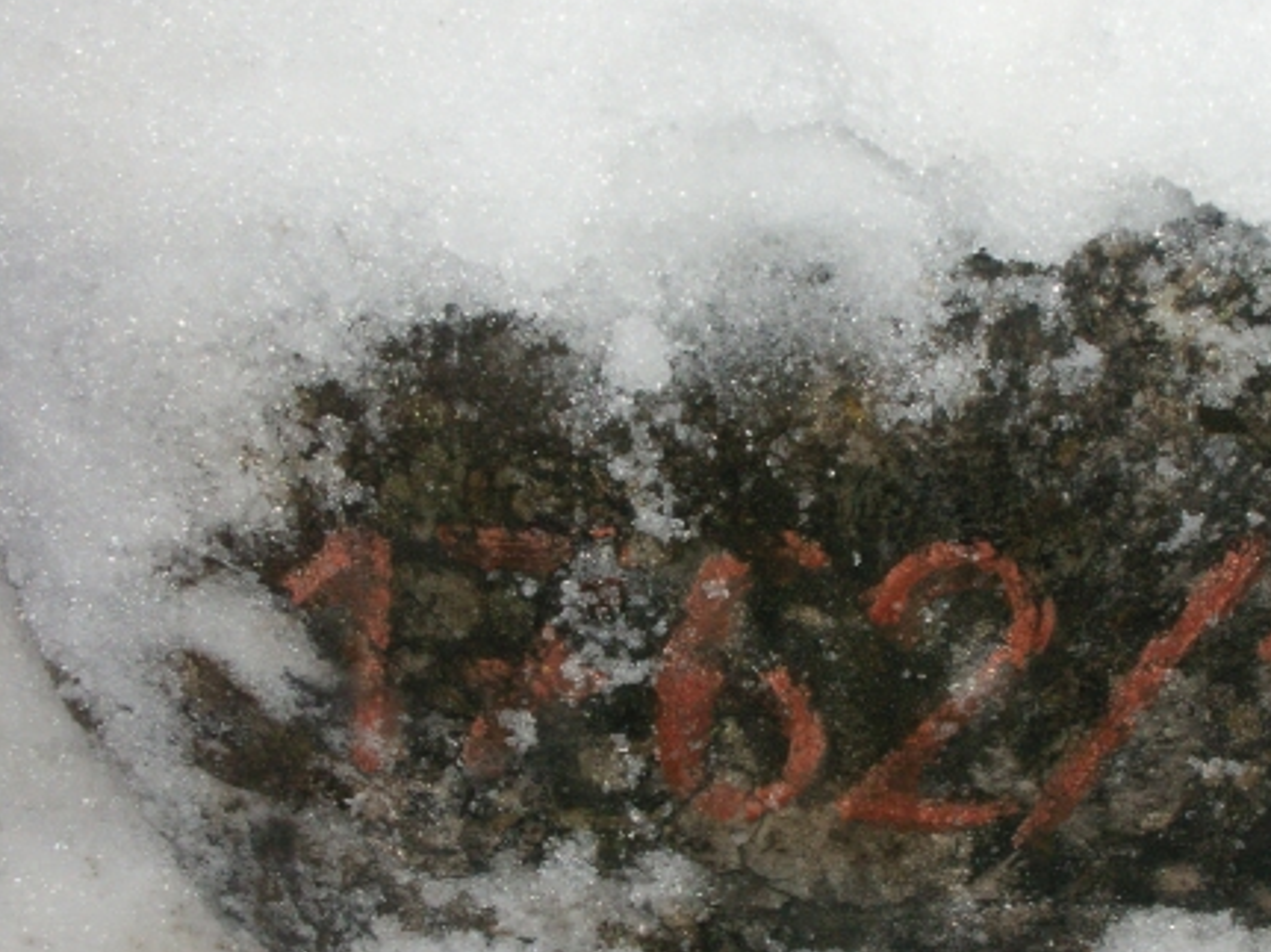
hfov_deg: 34.6
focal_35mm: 55
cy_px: 572
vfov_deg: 26.5
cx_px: 846
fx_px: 2019
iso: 160
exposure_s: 1/250
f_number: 7.1
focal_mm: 7.7
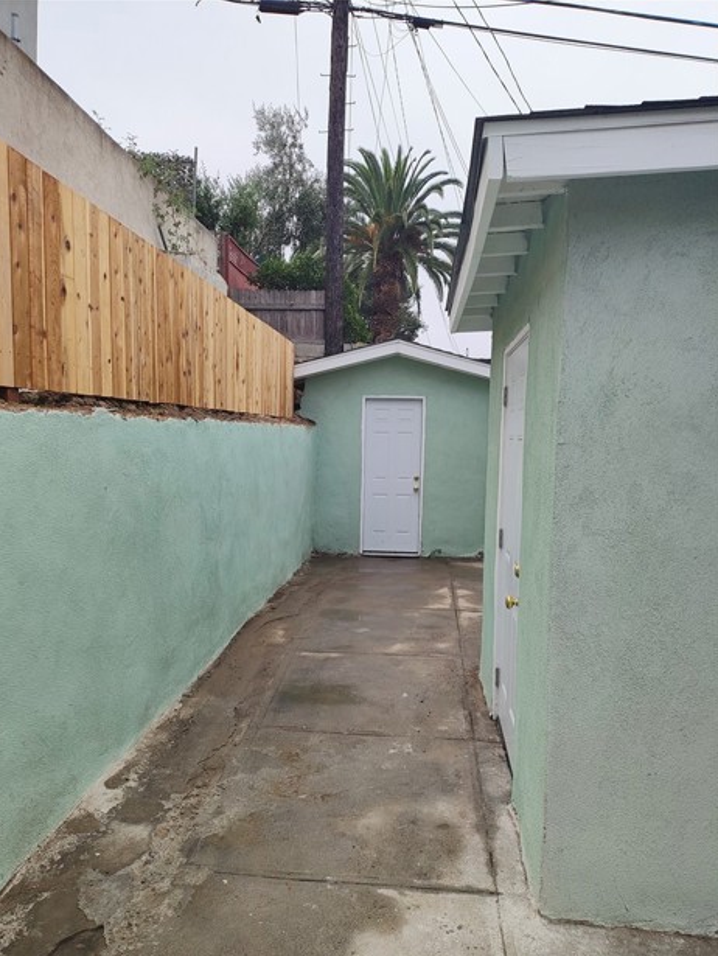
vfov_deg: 67.2
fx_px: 718
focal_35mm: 26
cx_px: 348
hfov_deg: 53.1
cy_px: 496
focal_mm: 4.71
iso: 100
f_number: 1.7
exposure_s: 1/1697
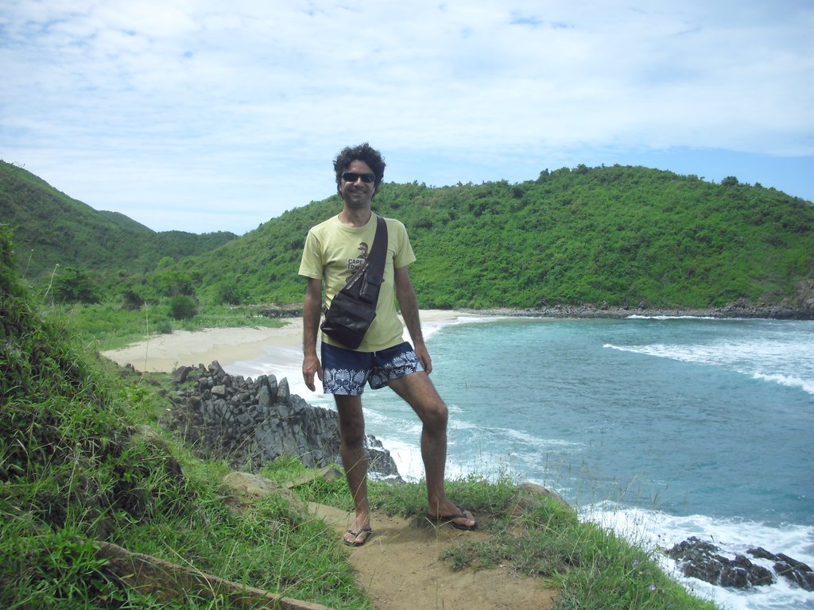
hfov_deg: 49.0
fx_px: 894
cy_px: 305
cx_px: 407
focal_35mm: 38
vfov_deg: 37.7
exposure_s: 1/250
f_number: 8
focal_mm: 6.2
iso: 100
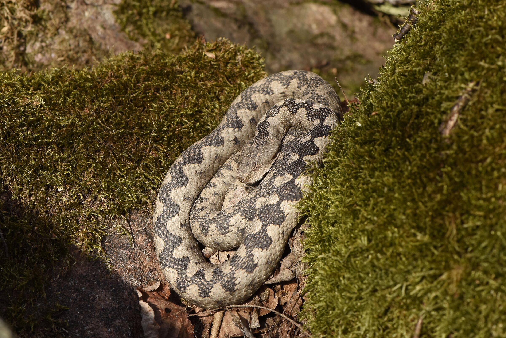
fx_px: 1476
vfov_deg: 13.0
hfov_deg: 19.5
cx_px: 253
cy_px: 169
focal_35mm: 105
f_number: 9
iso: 640
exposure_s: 1/640
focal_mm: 105
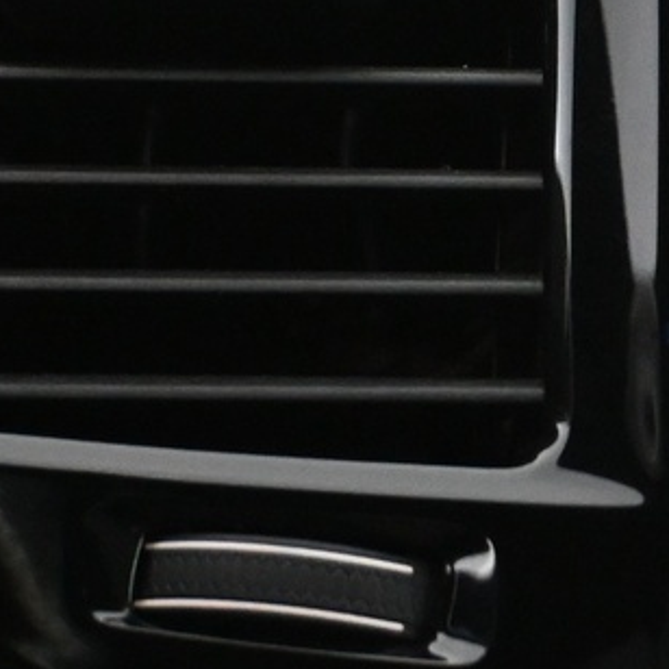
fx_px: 3594
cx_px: 1286
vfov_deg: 10.6
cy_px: 365
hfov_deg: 9.9
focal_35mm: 164
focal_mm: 24.5
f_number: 4.2
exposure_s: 1/40
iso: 4000
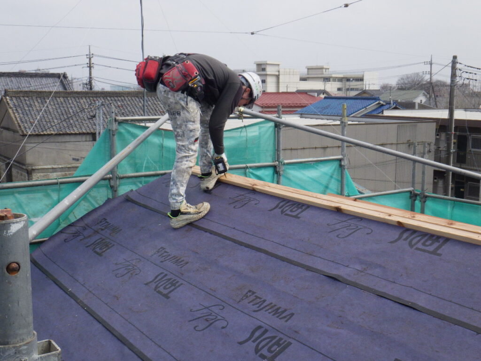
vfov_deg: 34.3
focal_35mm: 42
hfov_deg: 44.8
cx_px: 240
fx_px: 584
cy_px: 180
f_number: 5
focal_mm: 7.5
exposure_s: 1/1000
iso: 250
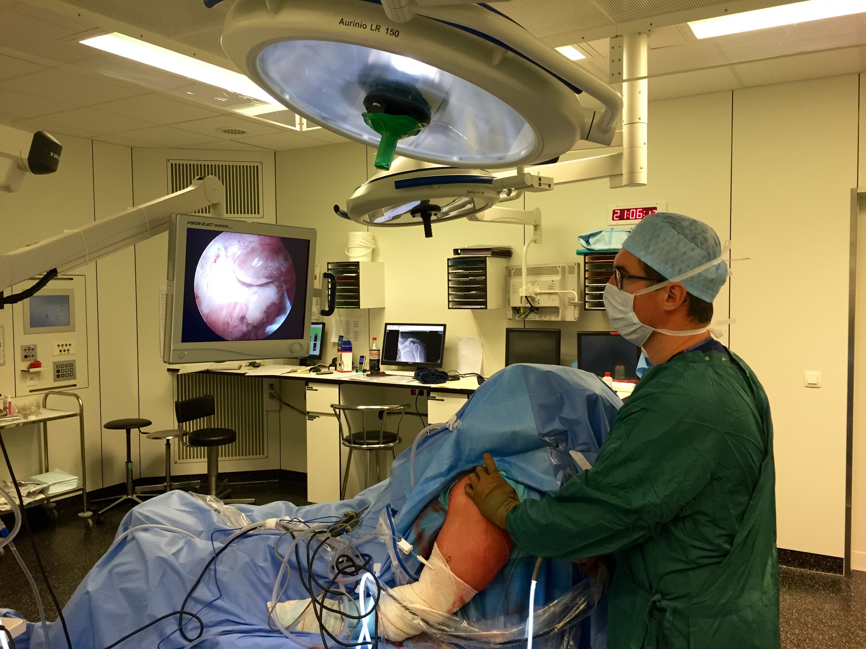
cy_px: 324
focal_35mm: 29
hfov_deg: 61.7
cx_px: 433
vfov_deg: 48.2
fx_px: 726
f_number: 2.2
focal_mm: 4.15
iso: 80
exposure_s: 1/33
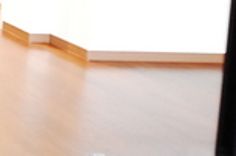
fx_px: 654
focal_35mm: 100
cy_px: -47
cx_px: -253
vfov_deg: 13.2
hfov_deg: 15.6
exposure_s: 1/6
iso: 1600
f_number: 5.6
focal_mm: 16
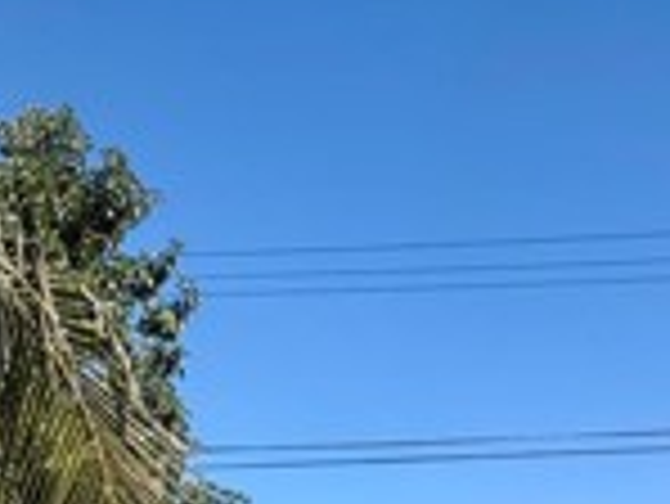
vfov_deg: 20.1
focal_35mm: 60
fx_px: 1162
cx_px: 184
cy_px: 810
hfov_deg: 31.7
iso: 20
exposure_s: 1/789
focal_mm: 2.22
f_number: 2.2
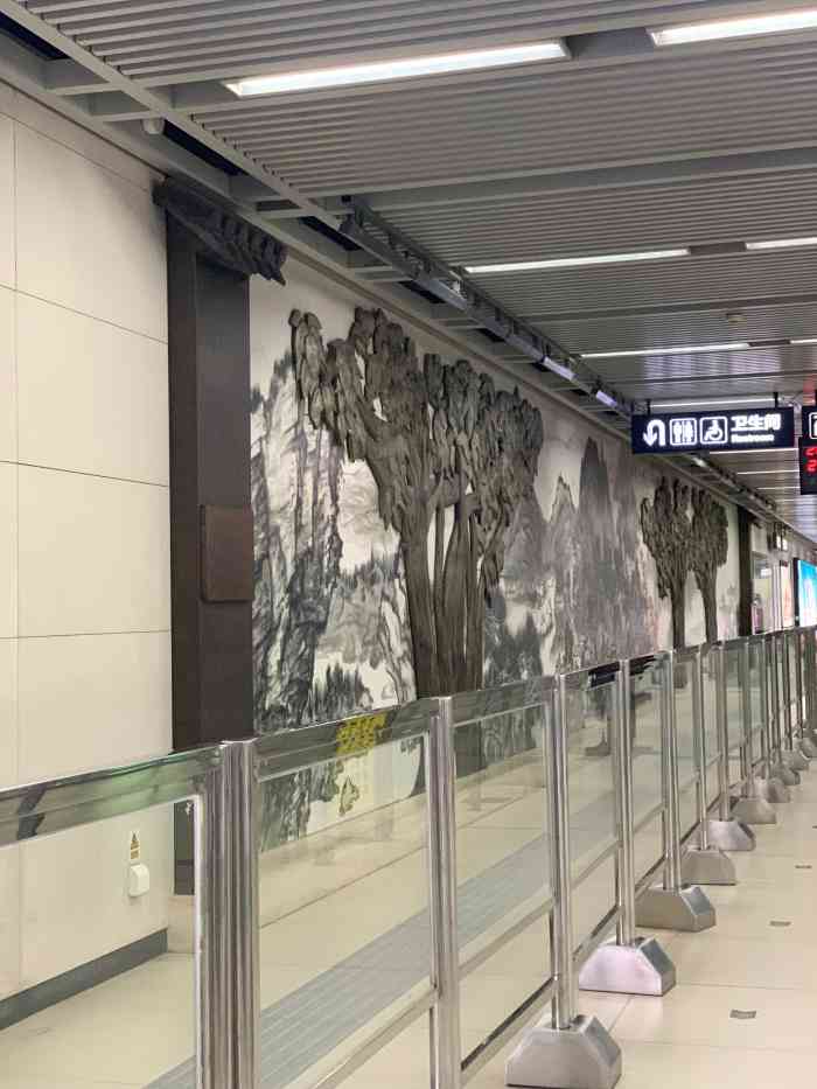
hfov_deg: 28.0
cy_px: 544
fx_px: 1636
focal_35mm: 52
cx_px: 408
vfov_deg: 36.8
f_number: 2.4
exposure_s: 1/50
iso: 400
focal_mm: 6
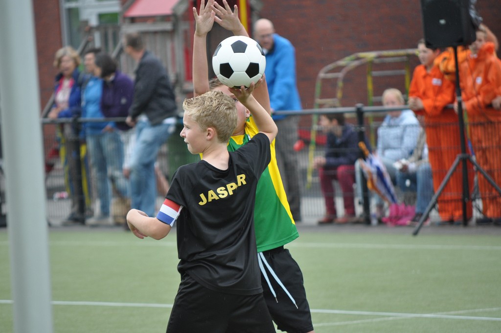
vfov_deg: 4.6
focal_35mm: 300
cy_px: 166
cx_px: 250
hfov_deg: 6.9
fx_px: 4170
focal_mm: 200
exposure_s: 1/320
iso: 400
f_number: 5.6
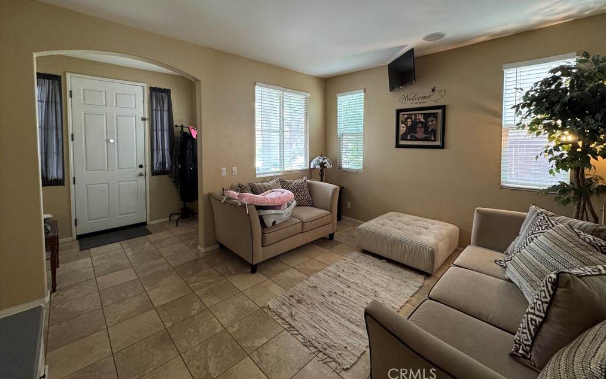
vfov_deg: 74.0
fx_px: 248
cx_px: 304
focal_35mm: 15
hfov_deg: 101.5
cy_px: 153
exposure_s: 1/60
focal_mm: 2.22
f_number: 2.2
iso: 400
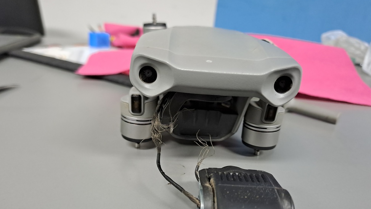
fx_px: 275
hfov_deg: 67.9
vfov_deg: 41.0
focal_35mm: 28
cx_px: 185
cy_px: 138
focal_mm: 4.65
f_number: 1.8
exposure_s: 1/25
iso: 400
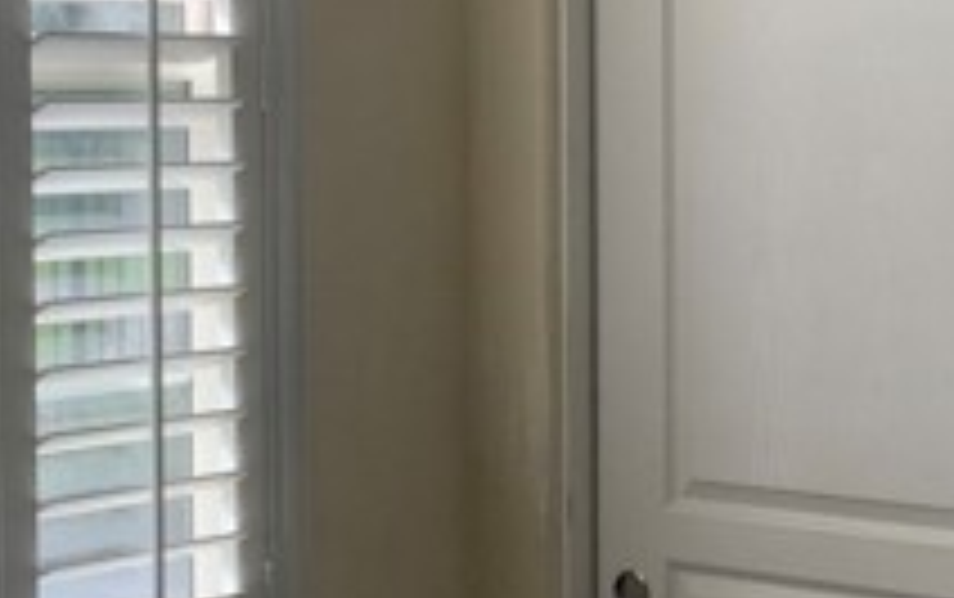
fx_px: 2577
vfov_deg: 13.2
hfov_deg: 20.9
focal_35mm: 99
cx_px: 608
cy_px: 261
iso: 40
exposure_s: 1/120
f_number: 2.4
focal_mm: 3.3
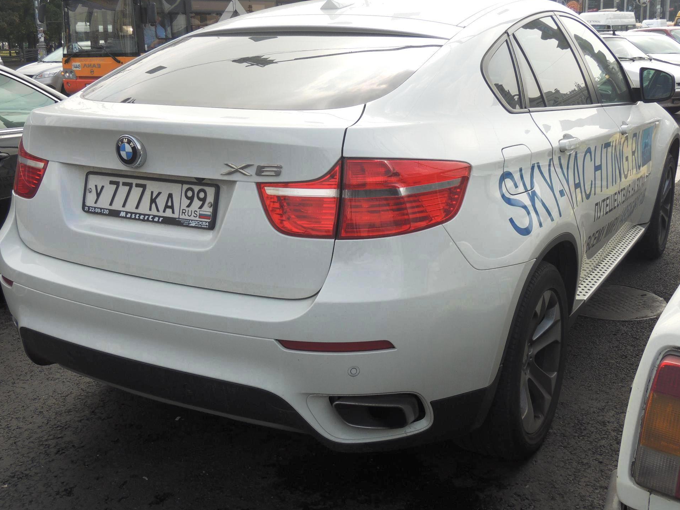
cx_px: 344
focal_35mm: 42
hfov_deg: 44.8
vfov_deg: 34.4
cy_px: 247
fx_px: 825
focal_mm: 7.1
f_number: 3.3
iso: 100
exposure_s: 1/500
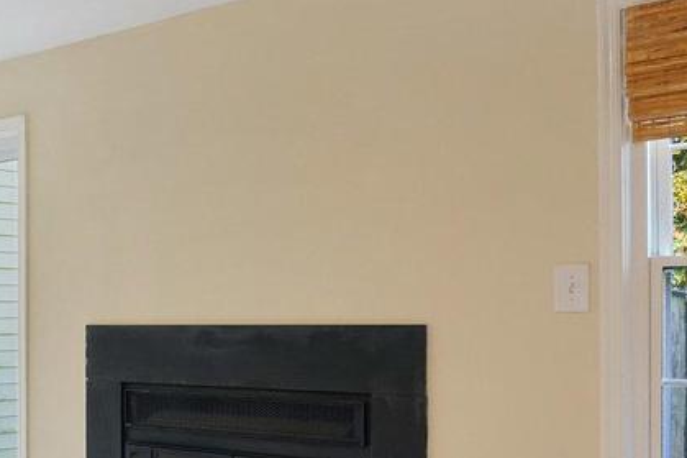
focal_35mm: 55
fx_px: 1049
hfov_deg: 32.6
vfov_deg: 24.5
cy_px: 312
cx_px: -34
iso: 1250
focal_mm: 16
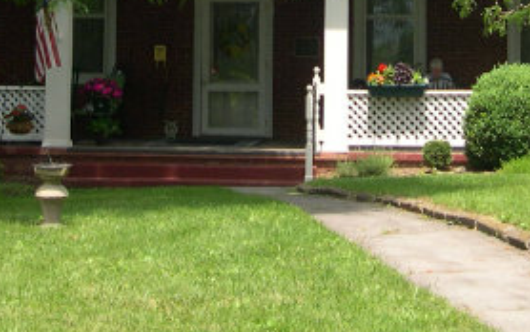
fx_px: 1618
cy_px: -154
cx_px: 246
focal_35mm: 112
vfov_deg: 11.3
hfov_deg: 18.6
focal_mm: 9
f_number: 2.9
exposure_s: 1/458
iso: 100
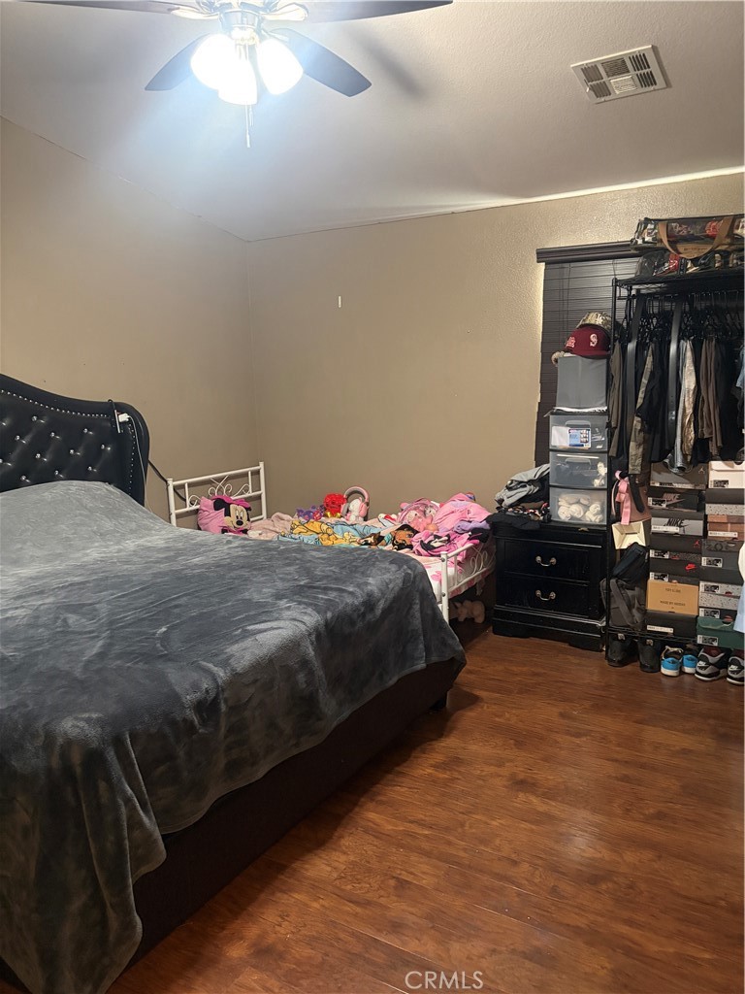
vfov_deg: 67.3
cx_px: 372
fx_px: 746
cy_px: 497
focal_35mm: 26
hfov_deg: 53.1
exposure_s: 1/30
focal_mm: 5.96
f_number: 1.6
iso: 500
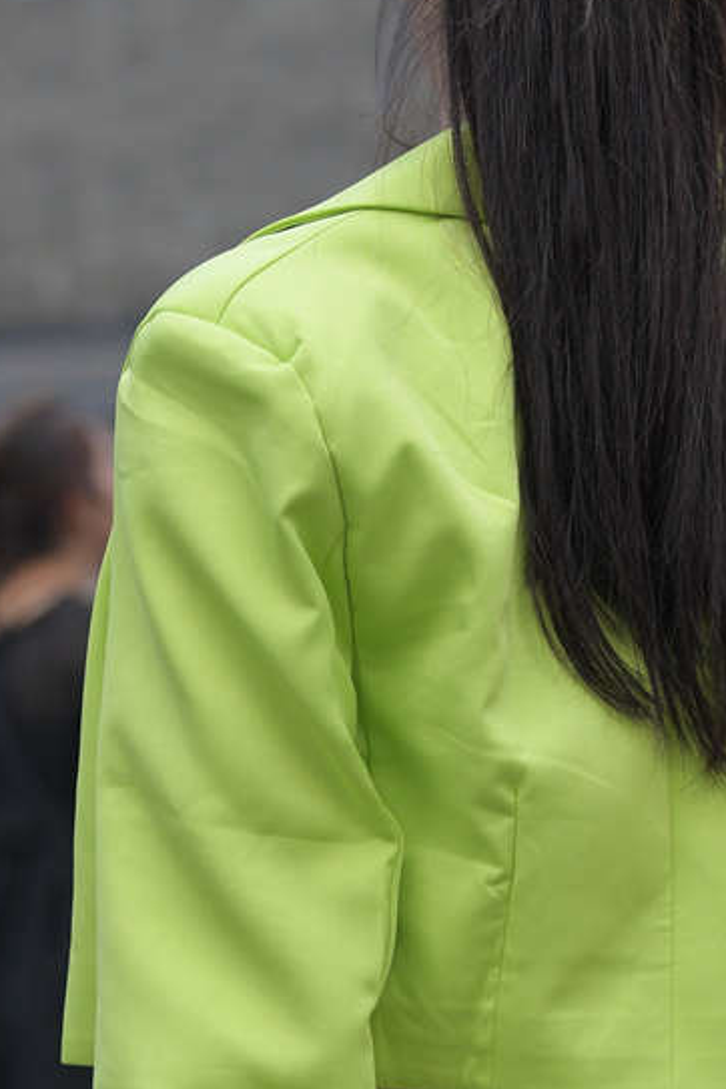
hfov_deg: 5.9
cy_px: 1406
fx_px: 7017
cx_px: 487
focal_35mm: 232
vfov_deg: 8.7
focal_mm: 70
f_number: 4
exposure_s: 1/640
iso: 640
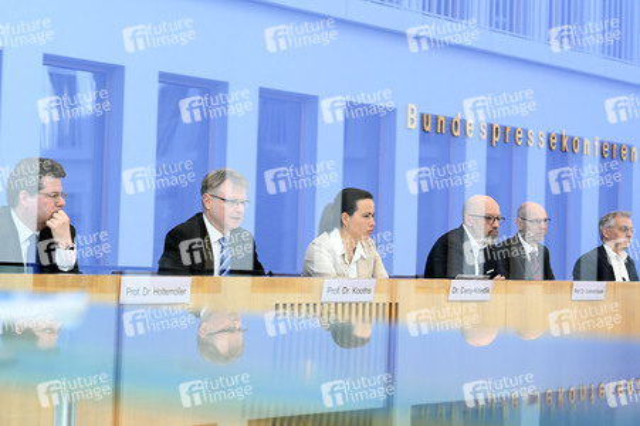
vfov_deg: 19.4
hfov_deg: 28.9
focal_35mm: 70
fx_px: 1243
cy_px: 213
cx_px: 320
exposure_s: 1/500
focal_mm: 70
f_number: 6.3
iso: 3200
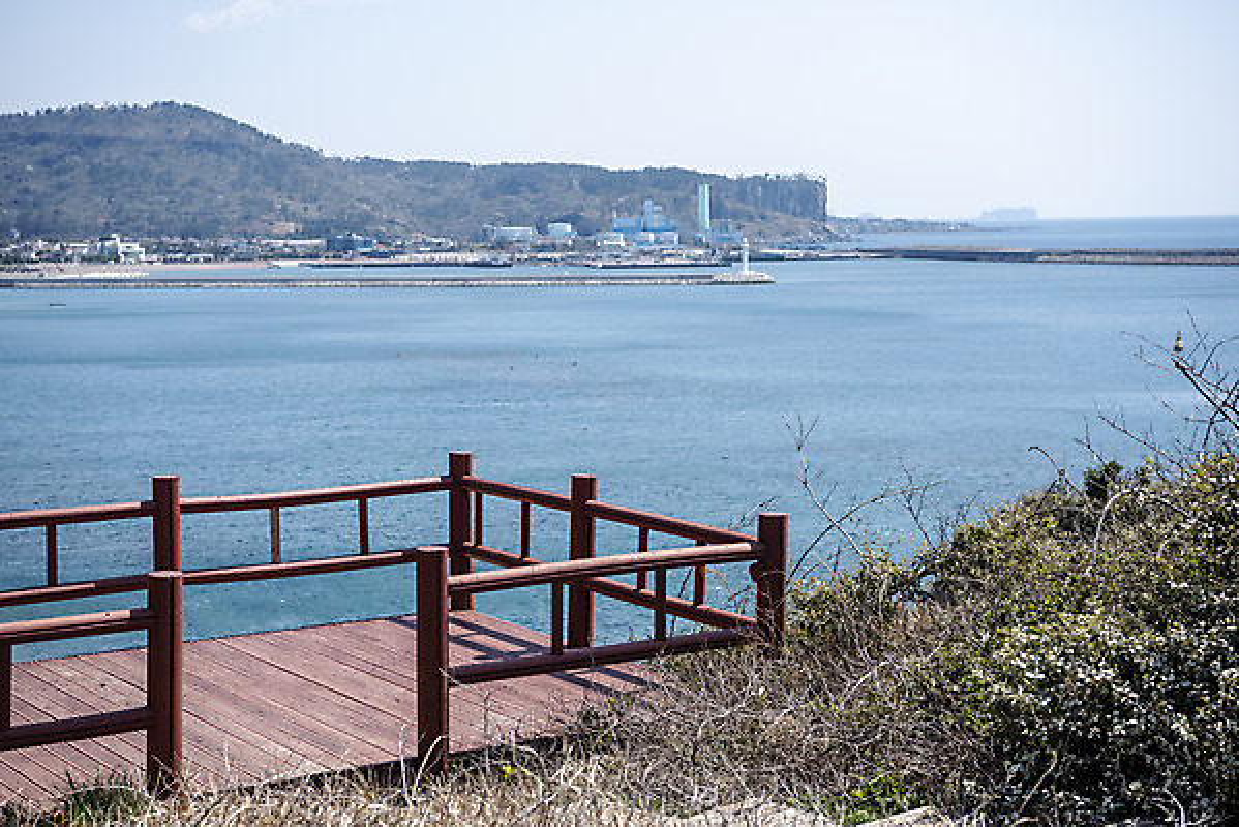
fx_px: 2238
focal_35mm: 65
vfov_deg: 20.9
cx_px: 620
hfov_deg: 30.9
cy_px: 414
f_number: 5.6
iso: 100
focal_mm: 65
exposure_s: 1/800
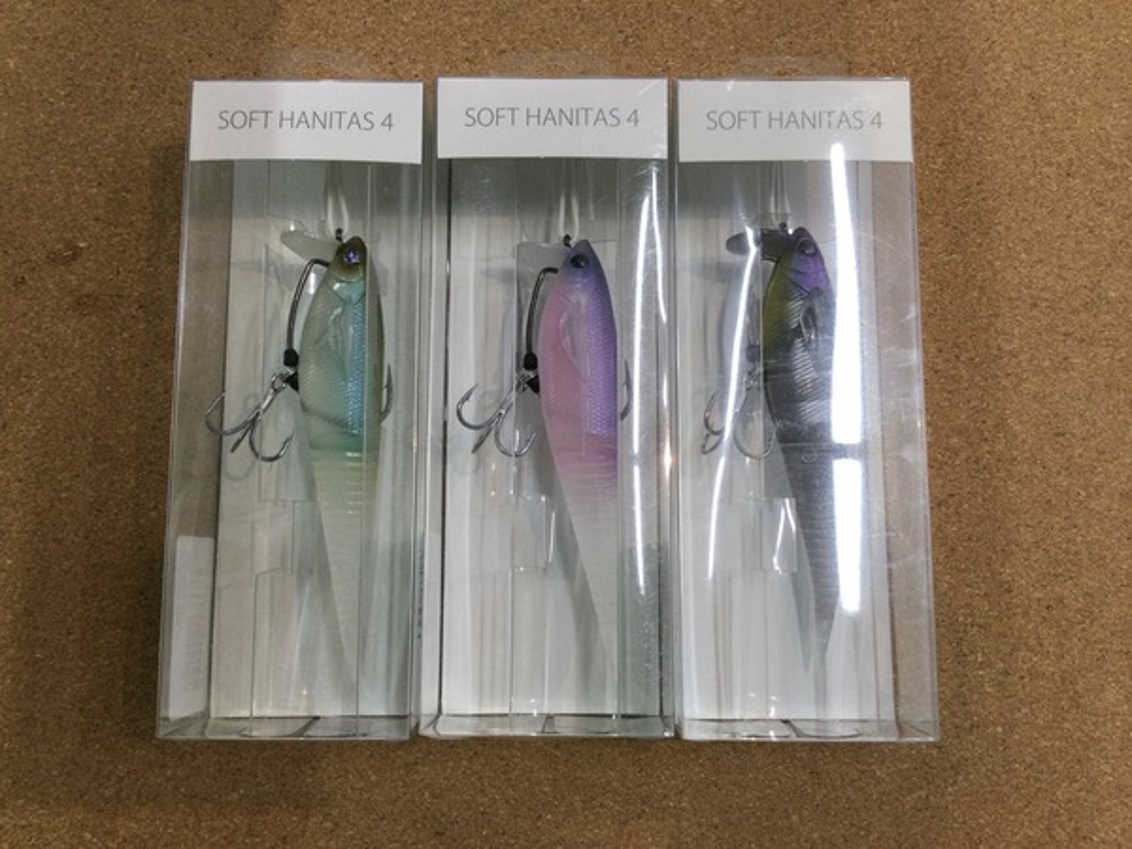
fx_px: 1014
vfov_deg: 45.4
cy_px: 424
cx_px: 566
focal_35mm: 31
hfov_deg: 58.4
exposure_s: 1/30
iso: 32
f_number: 2.4
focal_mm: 3.3
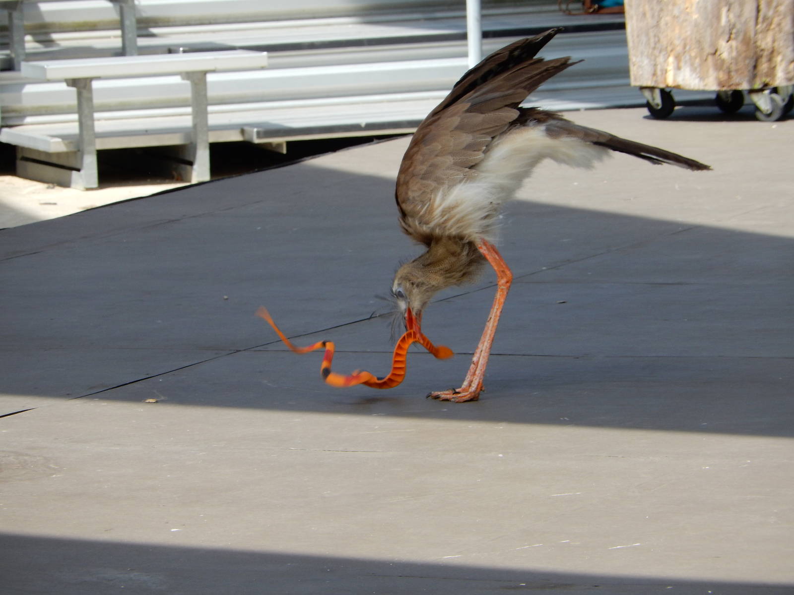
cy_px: 298
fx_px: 6858
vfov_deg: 5.0
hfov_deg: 6.6
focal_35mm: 299
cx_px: 397
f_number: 6
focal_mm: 53.6
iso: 125
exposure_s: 1/200
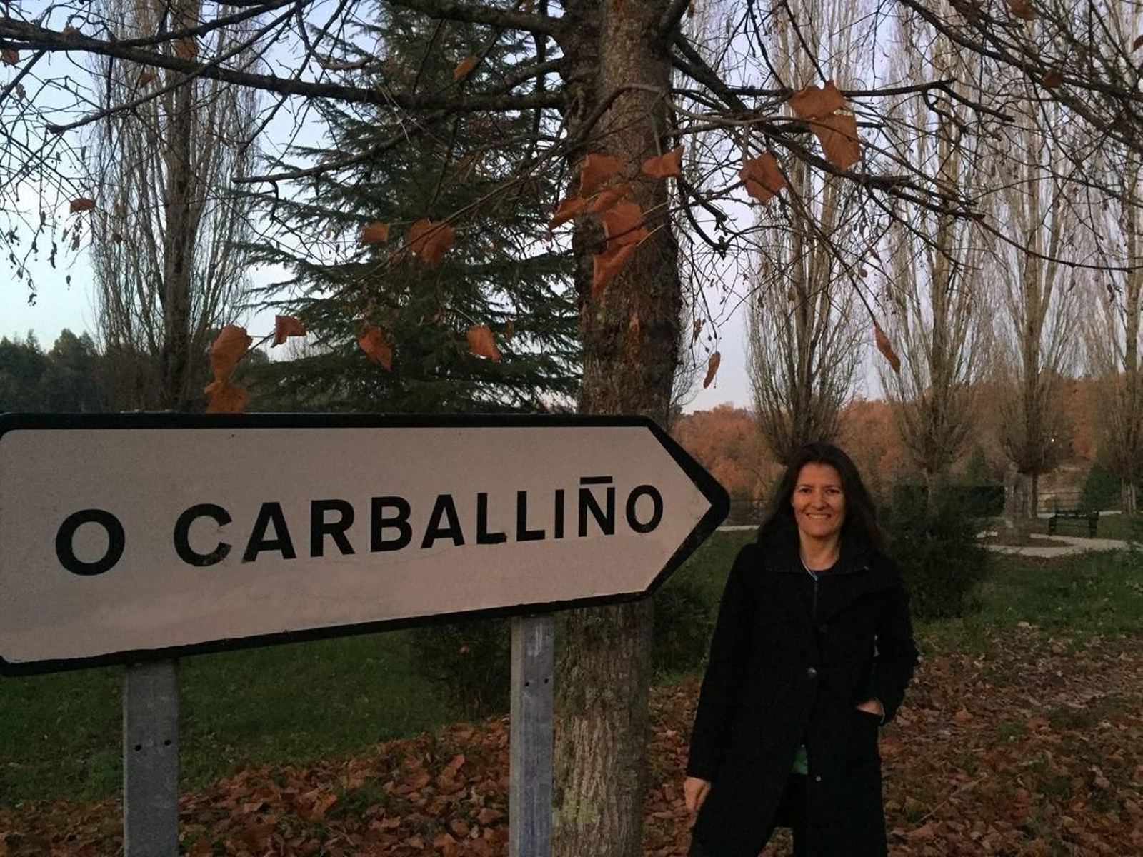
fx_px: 958
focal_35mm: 29
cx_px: 572
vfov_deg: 48.2
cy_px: 428
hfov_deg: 61.7
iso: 320
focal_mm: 4.15
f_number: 2.2
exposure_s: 1/17
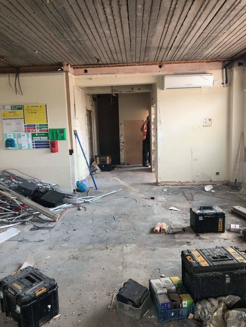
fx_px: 265
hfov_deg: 49.7
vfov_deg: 63.4
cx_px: 123
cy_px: 164
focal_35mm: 28
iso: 40
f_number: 1.8
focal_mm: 3.99
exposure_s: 1/24
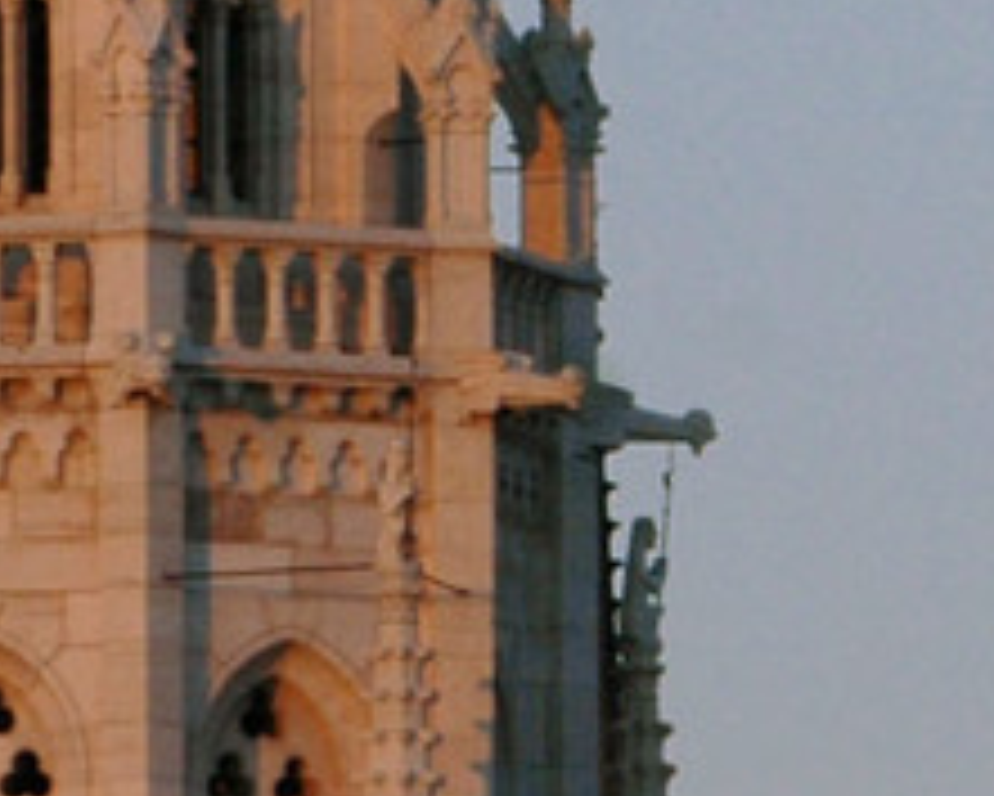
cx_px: 3045
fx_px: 50887
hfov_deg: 1.1
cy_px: 1576
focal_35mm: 1729
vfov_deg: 0.9
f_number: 8
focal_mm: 170
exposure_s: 1/160
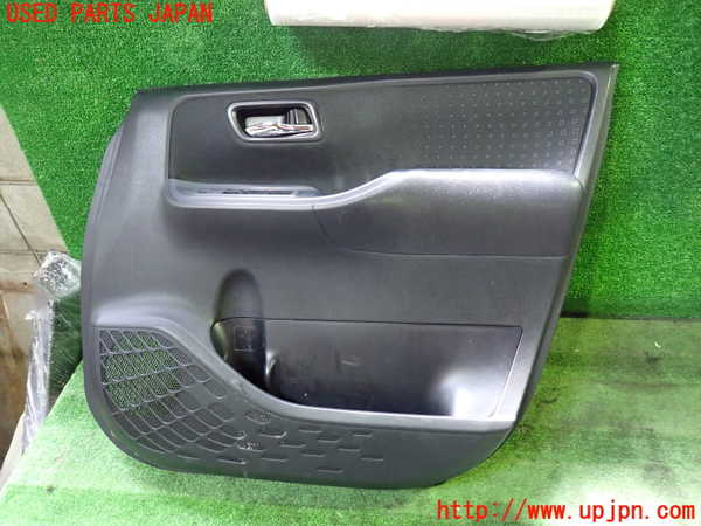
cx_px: 350
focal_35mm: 25
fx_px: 506
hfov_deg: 69.4
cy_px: 263
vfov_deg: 54.9
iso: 640
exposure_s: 1/30
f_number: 2
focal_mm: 4.5
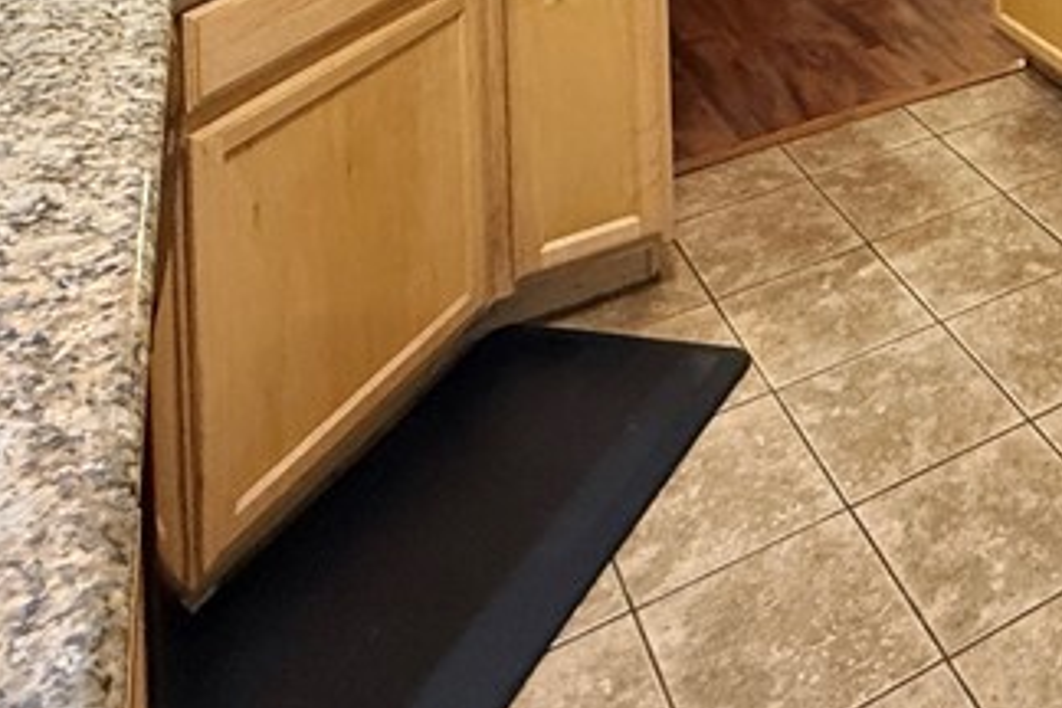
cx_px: 1121
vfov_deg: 21.5
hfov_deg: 37.1
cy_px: -498
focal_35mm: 46
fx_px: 1357
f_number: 2.2
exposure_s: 1/60
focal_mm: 2.22
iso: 250
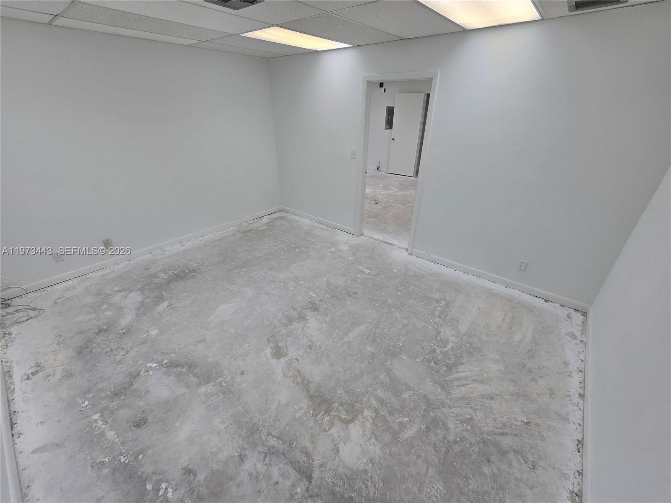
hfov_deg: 106.2
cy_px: 252
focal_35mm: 13
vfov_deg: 89.9
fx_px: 252
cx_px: 336
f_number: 2.2
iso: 64
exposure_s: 1/120
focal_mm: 2.2
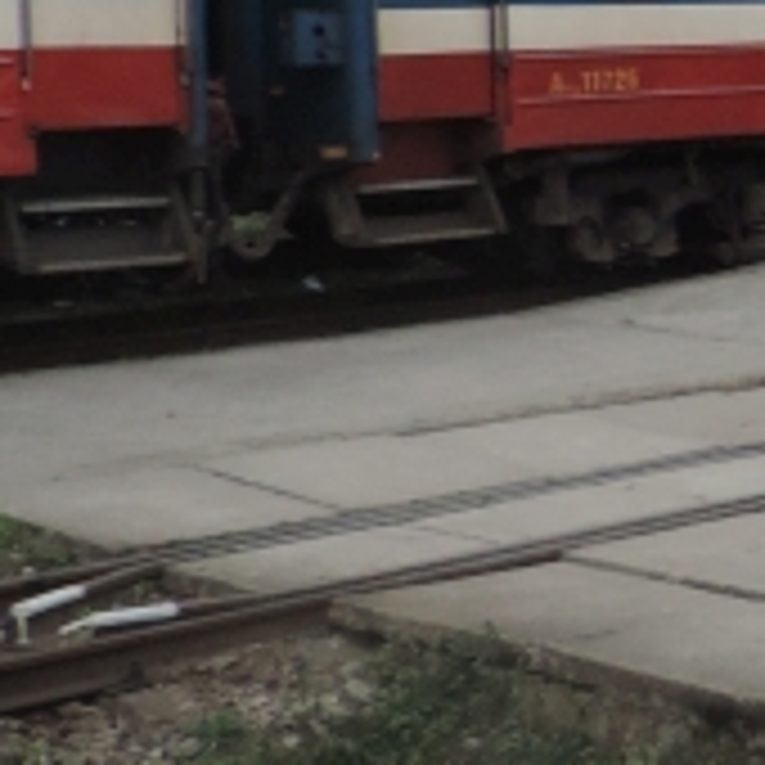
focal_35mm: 100
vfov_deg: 17.2
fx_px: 2500
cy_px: 112
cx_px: 1710
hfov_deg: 13.7
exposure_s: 1/30
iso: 360
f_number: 3
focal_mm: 4.3
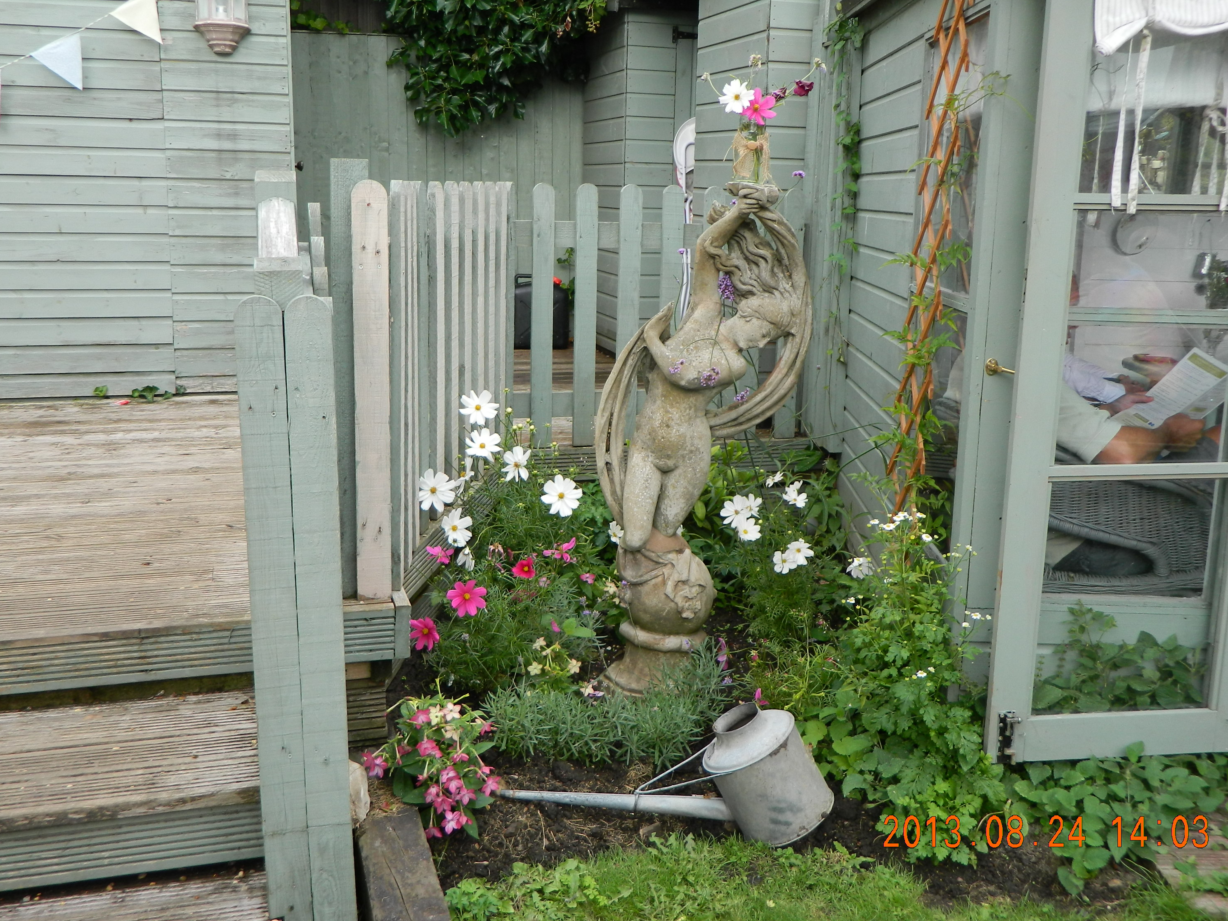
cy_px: 432
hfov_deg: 54.0
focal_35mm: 34
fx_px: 1206
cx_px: 623
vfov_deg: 41.8
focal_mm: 5.6
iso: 80
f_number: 3.2
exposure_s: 1/100
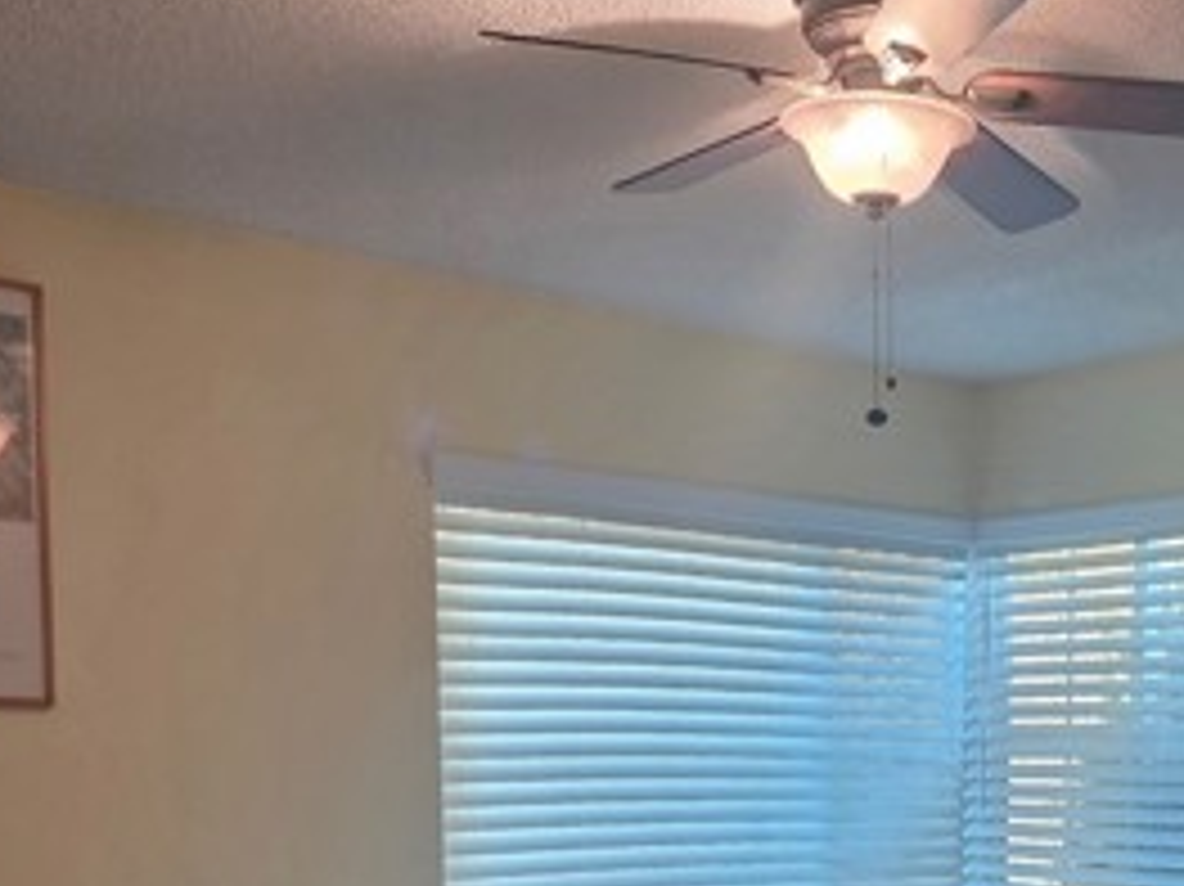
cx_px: 869
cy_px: 980
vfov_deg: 24.3
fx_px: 1915
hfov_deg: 33.8
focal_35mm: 56
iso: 500
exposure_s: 1/120
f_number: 1.7
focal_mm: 6.3
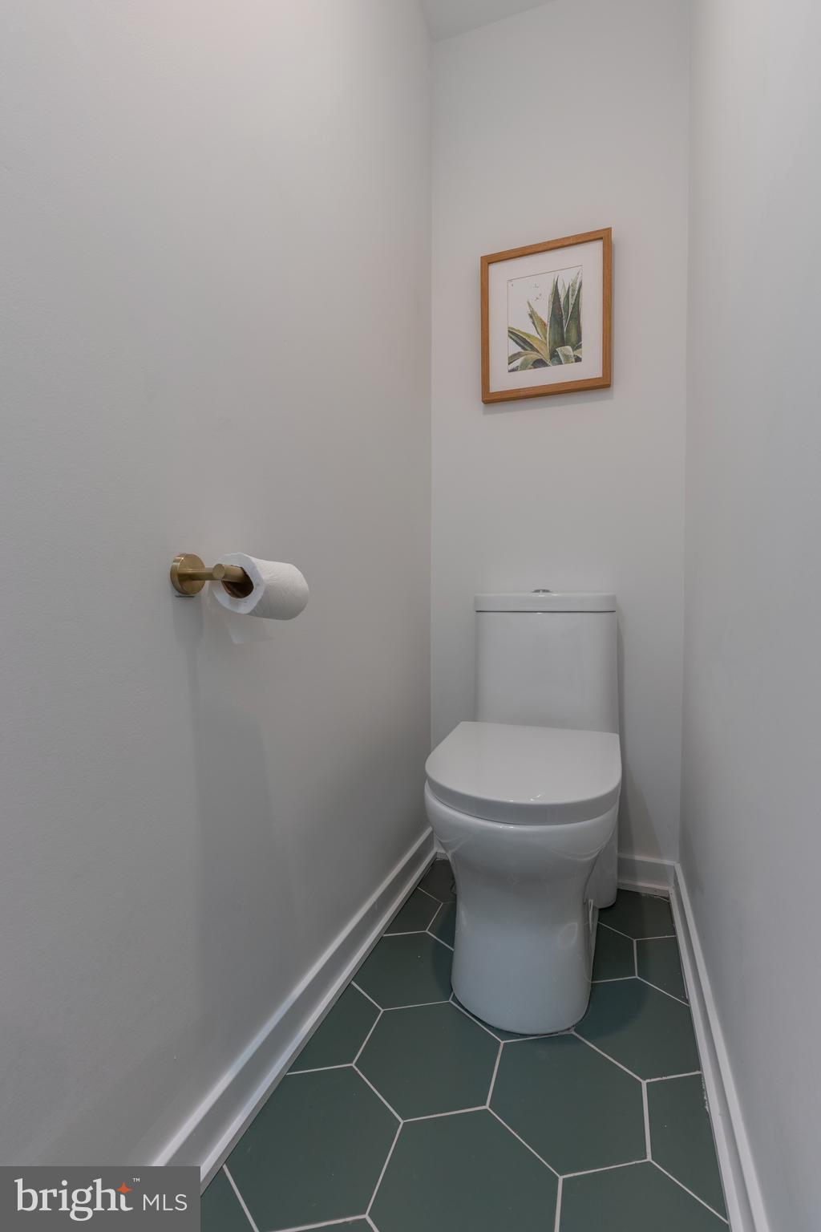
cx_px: 410
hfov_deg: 73.7
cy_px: 616
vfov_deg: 96.7
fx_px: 547
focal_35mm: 16
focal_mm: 16
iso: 320
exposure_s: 1/8
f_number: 10
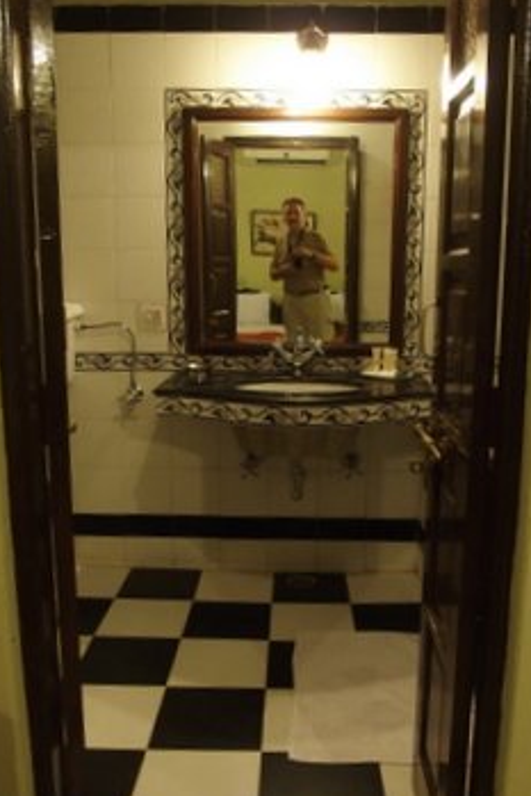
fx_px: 663
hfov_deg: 43.6
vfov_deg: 61.9
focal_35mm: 30
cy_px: 399
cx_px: 292
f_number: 2.8
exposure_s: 1/20
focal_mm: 6
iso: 800
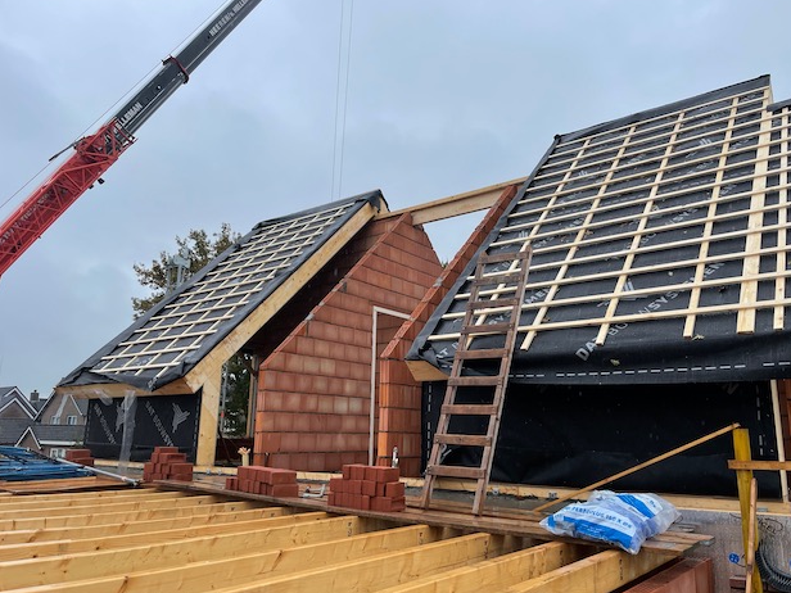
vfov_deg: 51.4
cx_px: 408
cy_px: 294
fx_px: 617
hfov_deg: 65.3
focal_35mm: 27
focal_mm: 4.2
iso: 32
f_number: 1.6
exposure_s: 1/759
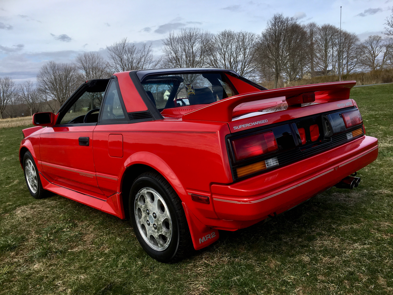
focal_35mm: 29
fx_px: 329
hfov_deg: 61.7
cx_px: 196
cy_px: 148
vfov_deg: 48.2
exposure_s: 1/1221
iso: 25
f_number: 2.2
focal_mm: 4.15
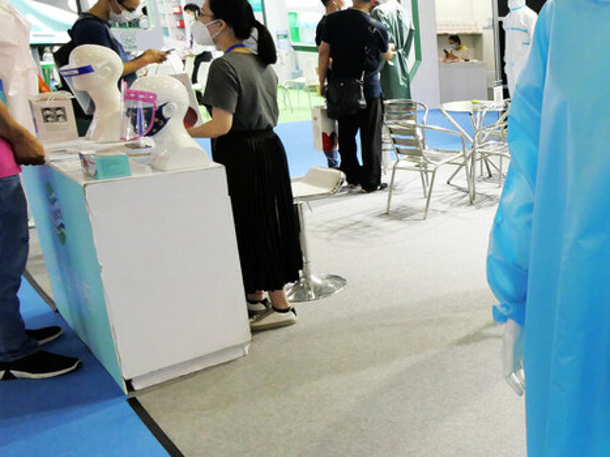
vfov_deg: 39.6
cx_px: 652
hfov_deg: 42.0
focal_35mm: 36
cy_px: 218
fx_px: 634
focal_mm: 7
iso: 1600
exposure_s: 1/160
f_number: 4
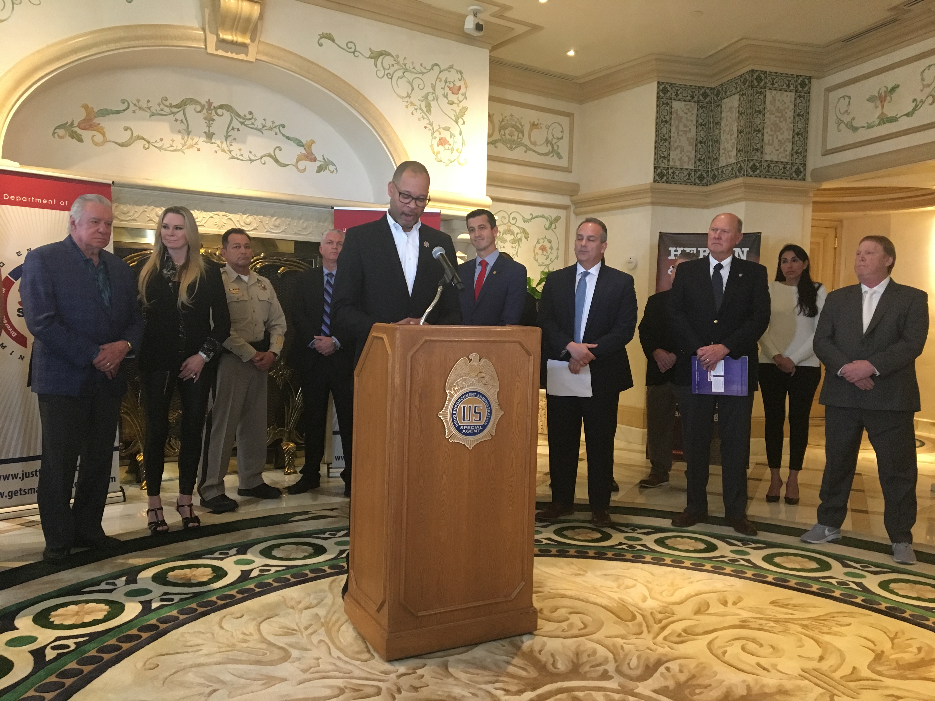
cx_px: 468
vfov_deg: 48.2
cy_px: 350
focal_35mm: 29
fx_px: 783
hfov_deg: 61.7
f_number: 2.2
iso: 200
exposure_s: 1/30
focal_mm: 4.15
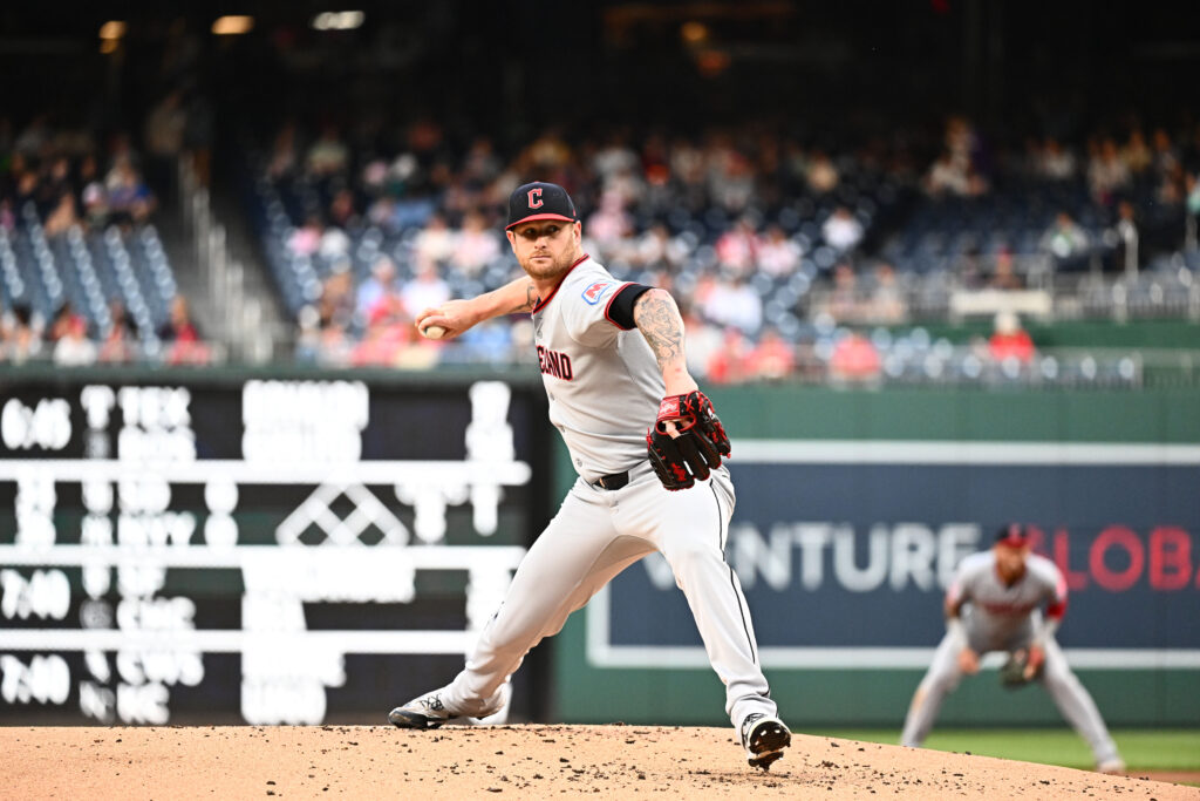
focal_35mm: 300
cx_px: 600
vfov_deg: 4.6
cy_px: 400
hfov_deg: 6.9
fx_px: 10001
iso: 4000
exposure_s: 1/2500
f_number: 4
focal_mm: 300
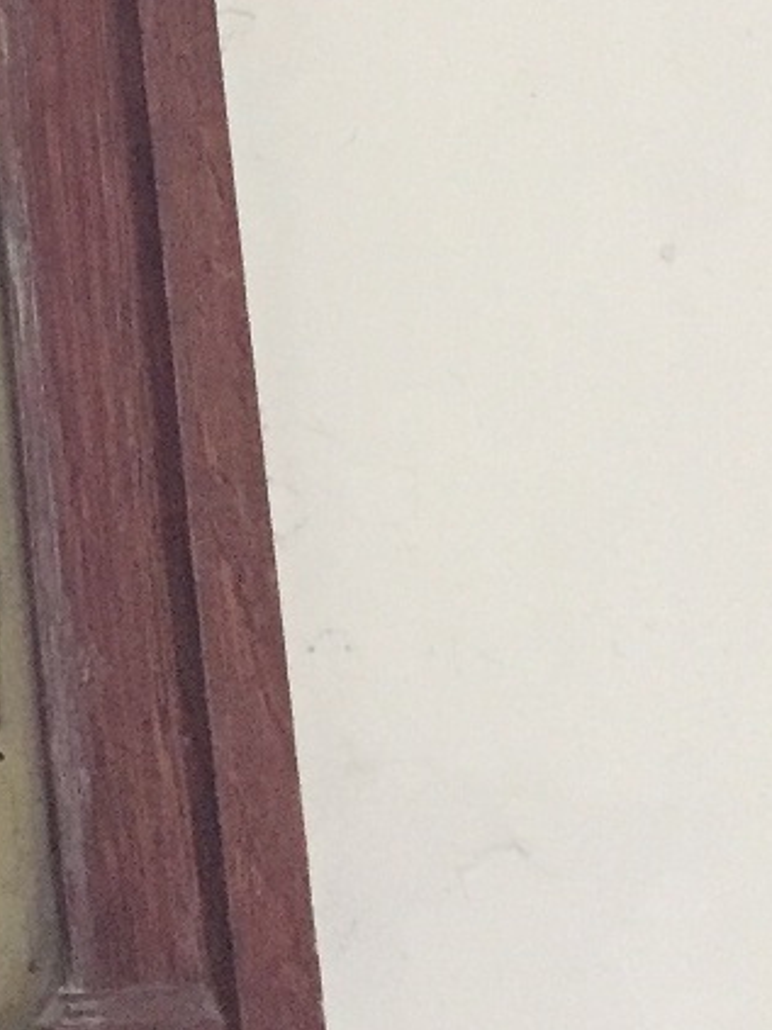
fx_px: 3332
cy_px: -173
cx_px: -650
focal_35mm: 112
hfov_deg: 12.1
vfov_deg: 16.9
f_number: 2.2
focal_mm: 4.15
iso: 400
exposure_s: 1/17
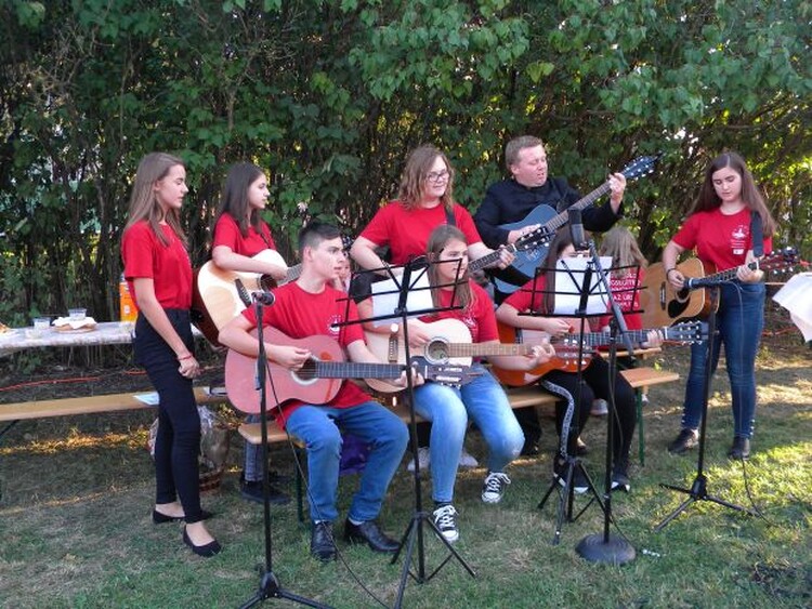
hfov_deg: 51.3
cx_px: 406
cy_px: 304
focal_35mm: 36
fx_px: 845
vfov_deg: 39.7
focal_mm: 6.4
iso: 133
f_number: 3.7
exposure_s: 1/54.2
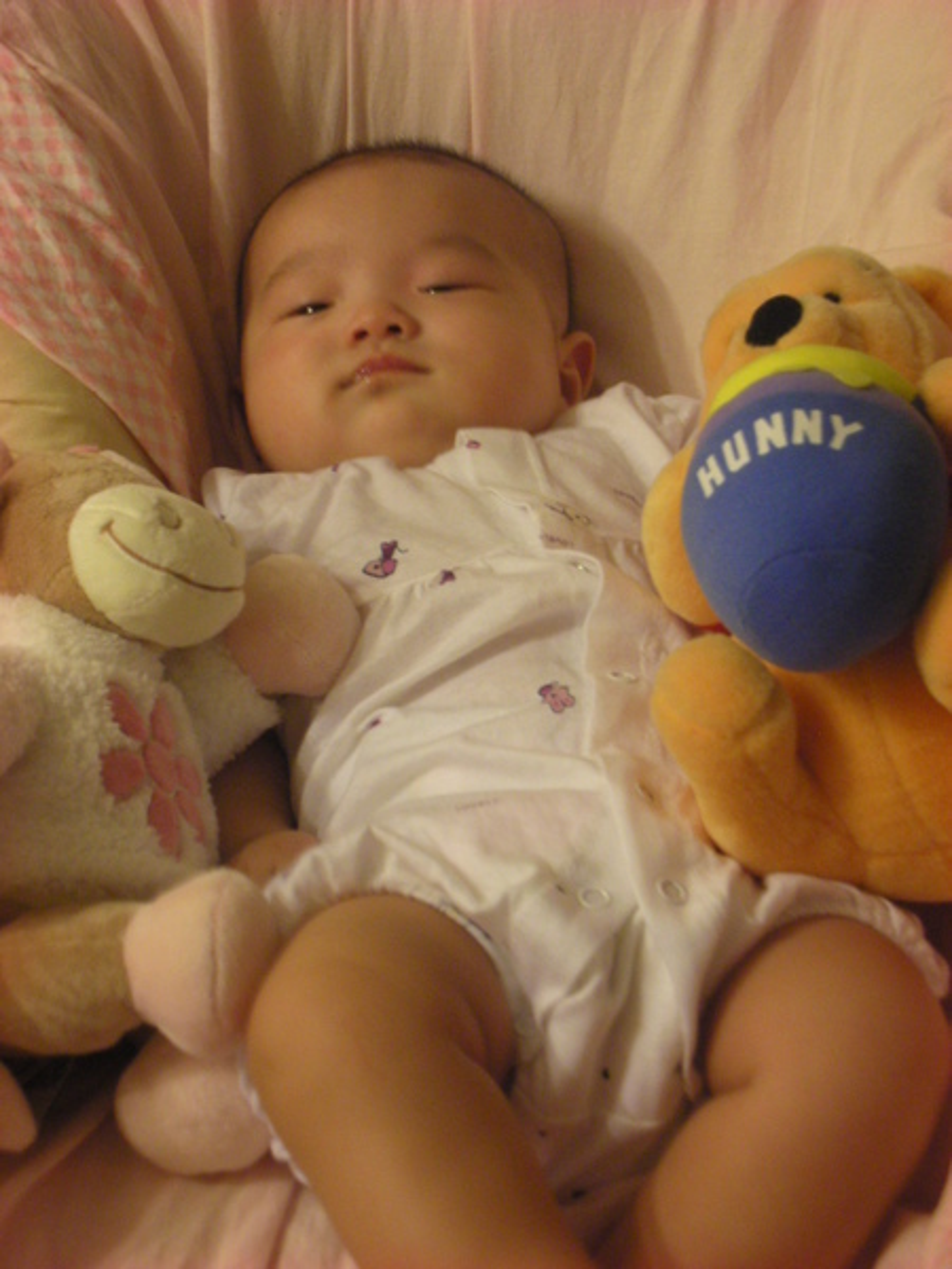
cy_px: 634
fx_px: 3154
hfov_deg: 17.2
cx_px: 476
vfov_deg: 22.8
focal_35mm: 86
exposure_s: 1/4.4
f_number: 4.8
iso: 200
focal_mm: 14.3
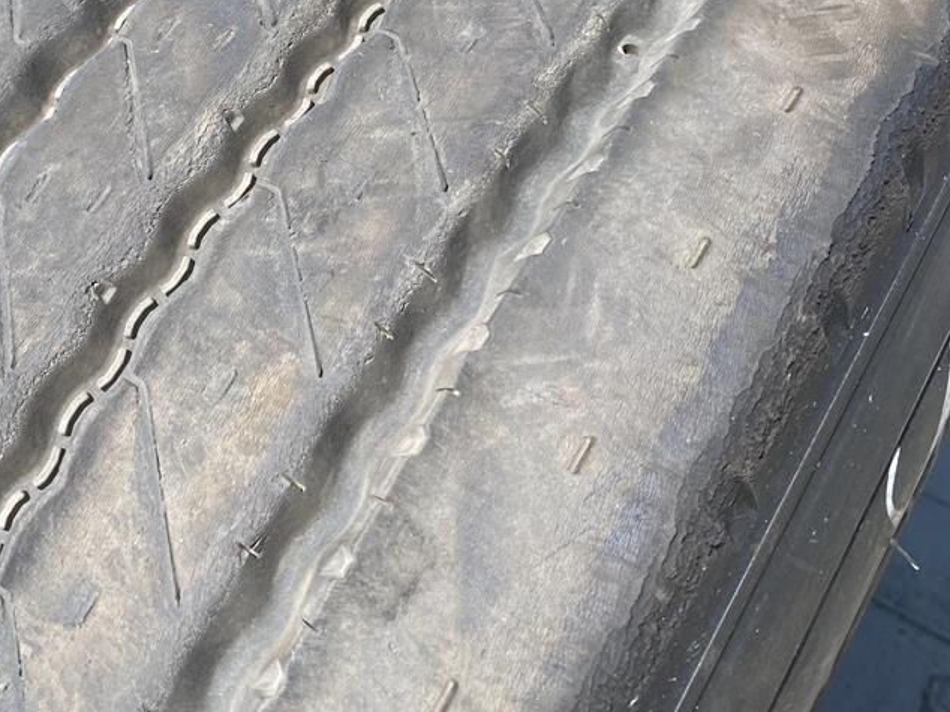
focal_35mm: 42
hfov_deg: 43.6
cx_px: 255
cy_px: 160
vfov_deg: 33.5
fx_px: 1152
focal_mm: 4.25
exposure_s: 1/1608
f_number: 1.8
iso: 32
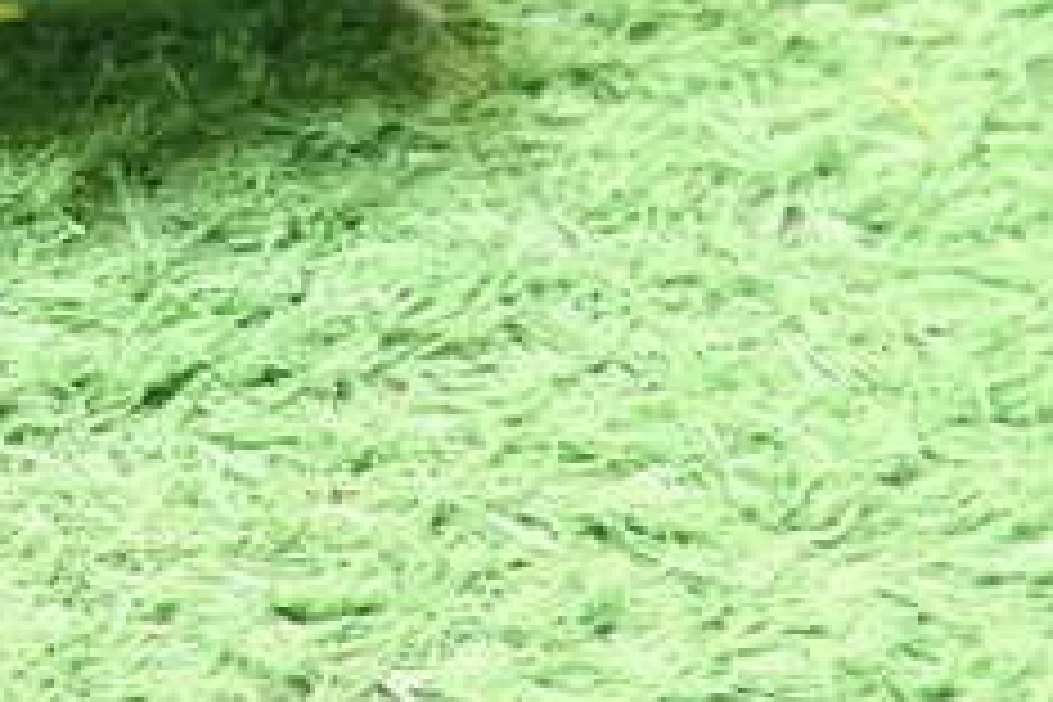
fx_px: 2340
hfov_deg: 23.4
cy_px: -112
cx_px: -180
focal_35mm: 80
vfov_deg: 16.4
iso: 800
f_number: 2.3
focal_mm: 5.5
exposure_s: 1/100
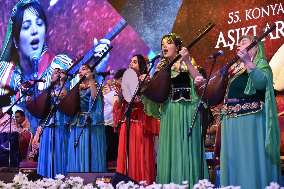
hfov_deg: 22.6
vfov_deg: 15.2
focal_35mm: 90
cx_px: 142
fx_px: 710
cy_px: 94
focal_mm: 90
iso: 1600
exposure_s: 1/100
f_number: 5.3
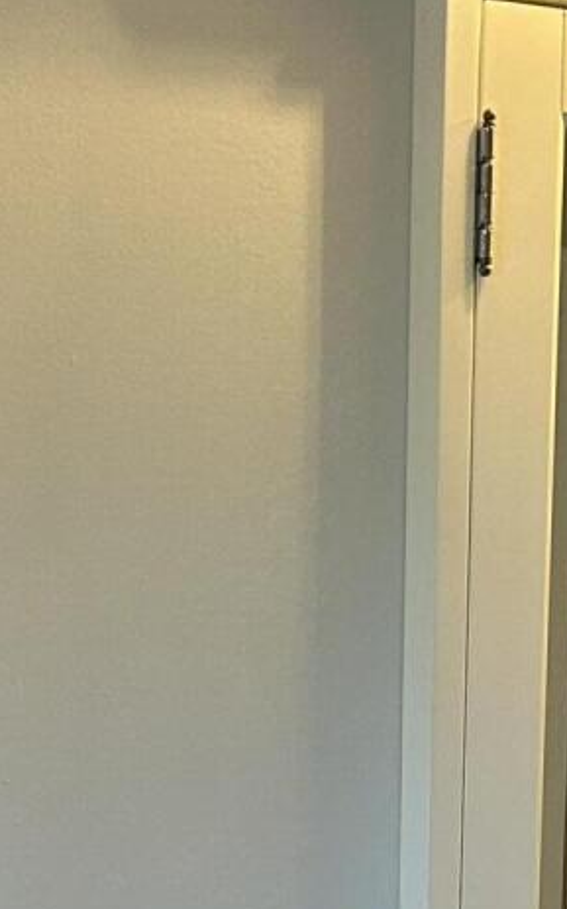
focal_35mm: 119
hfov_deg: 11.0
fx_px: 2945
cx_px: 430
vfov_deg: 14.6
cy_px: 1800
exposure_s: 1/120
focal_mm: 5.7
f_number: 1.5
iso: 100
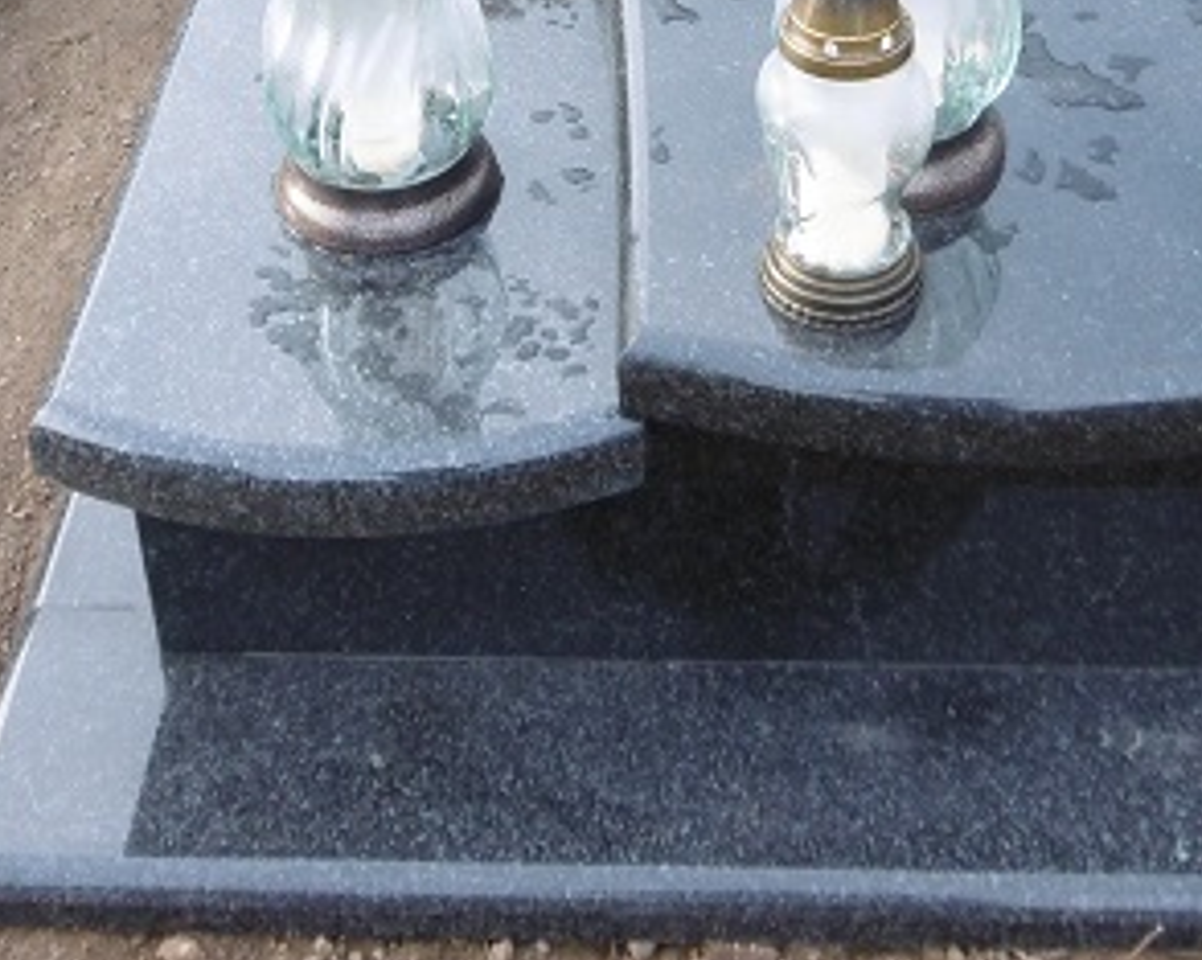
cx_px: 681
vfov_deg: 22.3
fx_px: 2275
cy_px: -131
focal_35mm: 64
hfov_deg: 29.6
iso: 100
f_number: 3.1
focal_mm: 4.3
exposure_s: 1/100
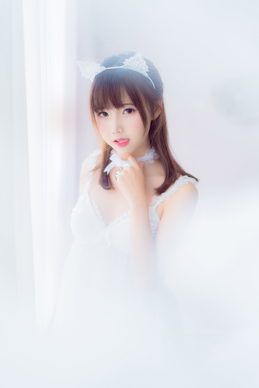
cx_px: 130
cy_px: 194
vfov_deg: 36.2
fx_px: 593
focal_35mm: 55
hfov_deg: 24.6
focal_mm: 55
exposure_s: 1/125
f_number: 1.8
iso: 200
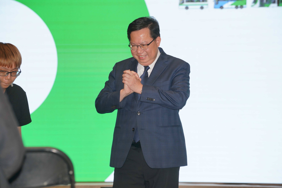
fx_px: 1207
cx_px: 141
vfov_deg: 8.9
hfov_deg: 13.3
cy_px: 94
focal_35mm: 154
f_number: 5.6
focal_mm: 154
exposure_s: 1/200
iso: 800
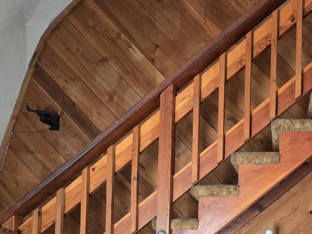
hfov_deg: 47.3
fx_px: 325
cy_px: 237
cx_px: 267
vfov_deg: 35.7
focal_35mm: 36
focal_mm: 2.2
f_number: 2.2
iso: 400
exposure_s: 1/60
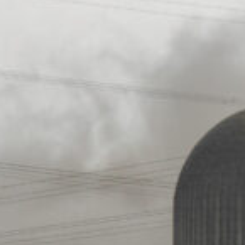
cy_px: 106
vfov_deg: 2.4
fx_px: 5918
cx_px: 302
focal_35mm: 739
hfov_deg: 2.4
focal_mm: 105
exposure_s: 1/500
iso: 400
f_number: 6.7
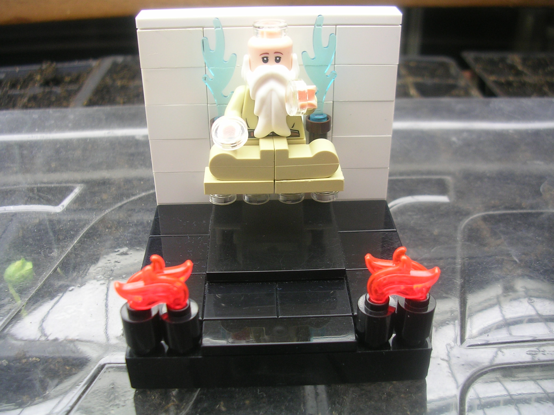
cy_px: 208
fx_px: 608
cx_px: 277
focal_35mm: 38
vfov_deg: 37.7
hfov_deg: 49.0
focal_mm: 5.8
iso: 50
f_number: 2.8
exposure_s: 1/104
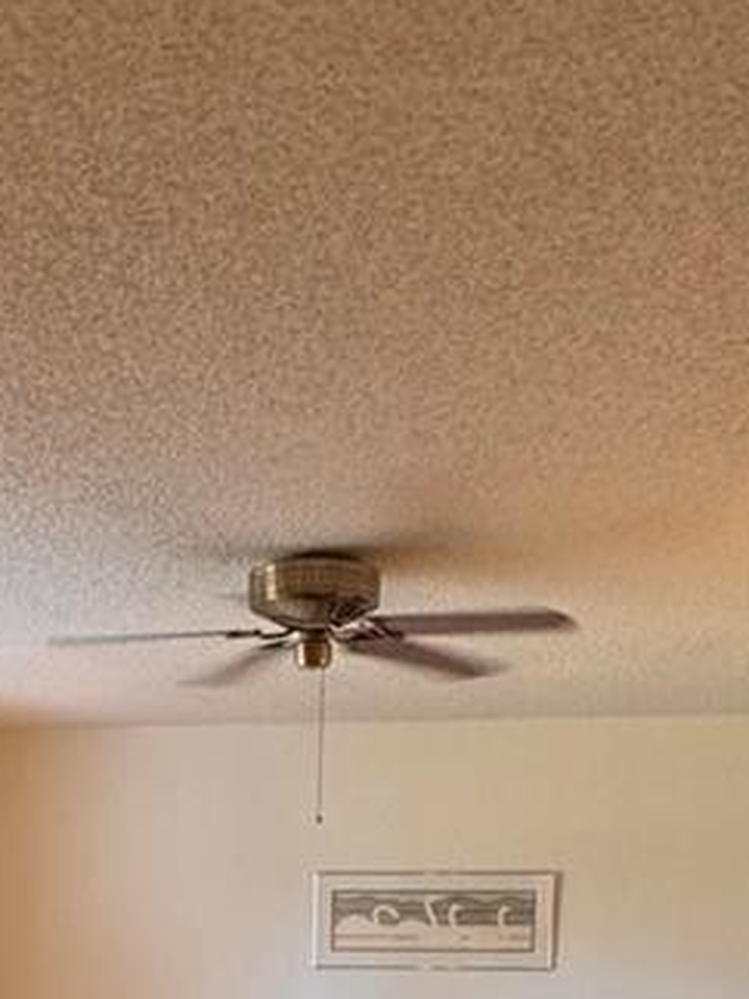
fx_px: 1501
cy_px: 1151
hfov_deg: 27.6
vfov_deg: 31.7
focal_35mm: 52
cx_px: 183
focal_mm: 2.22
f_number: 2.2
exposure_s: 1/60
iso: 200
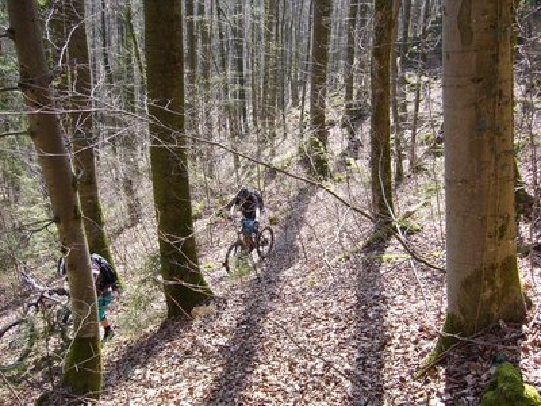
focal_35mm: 35
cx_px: 270
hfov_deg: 52.6
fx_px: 547
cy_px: 203
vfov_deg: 40.7
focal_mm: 5.8
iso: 80
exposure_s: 1/125
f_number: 2.8
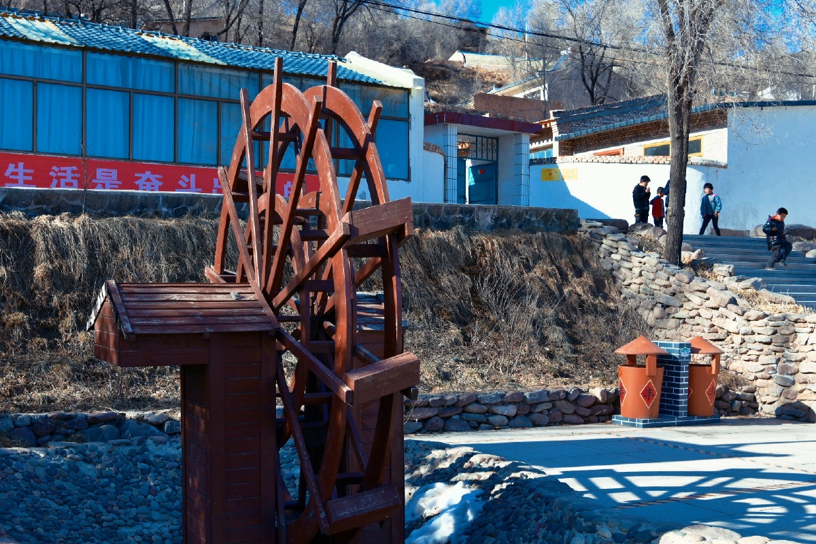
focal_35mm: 38
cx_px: 408
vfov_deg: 35.1
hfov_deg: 50.7
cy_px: 272
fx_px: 861
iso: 200
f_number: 8
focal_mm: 38
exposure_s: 1/250
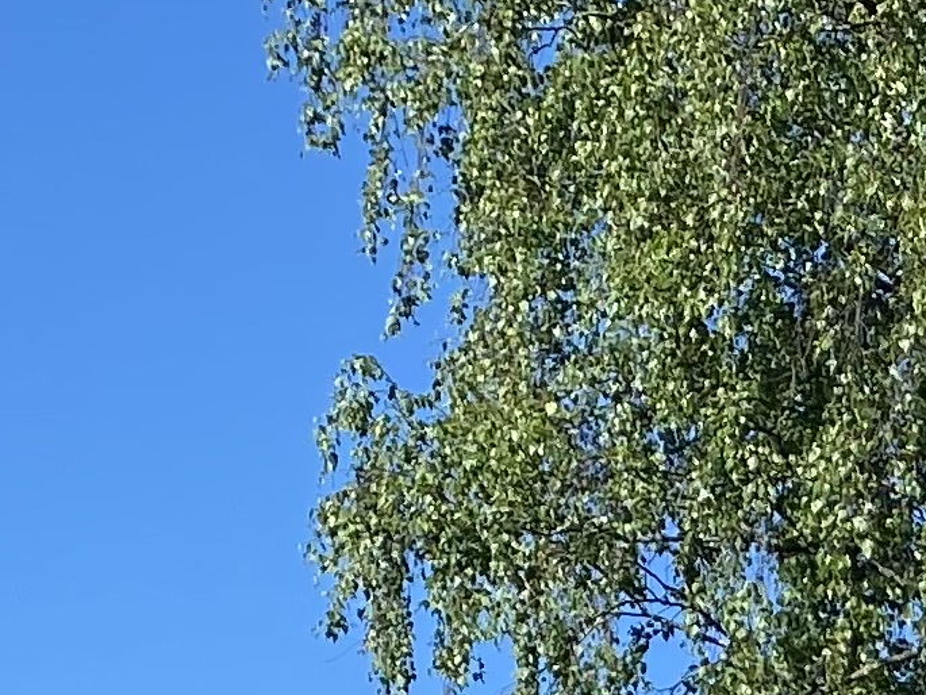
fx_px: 4094
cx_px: 1698
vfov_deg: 8.7
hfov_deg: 11.8
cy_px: 1782
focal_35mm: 153
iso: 32
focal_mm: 4.25
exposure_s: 1/1808
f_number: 1.8
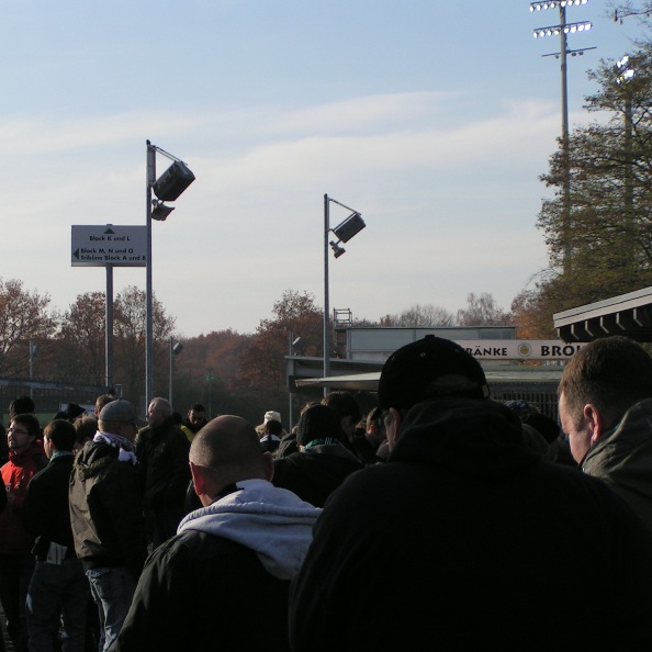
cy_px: 327
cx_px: 247
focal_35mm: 113
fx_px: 2408
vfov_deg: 15.4
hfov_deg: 15.4
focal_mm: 14.5
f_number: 3.5
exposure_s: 1/1000
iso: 50
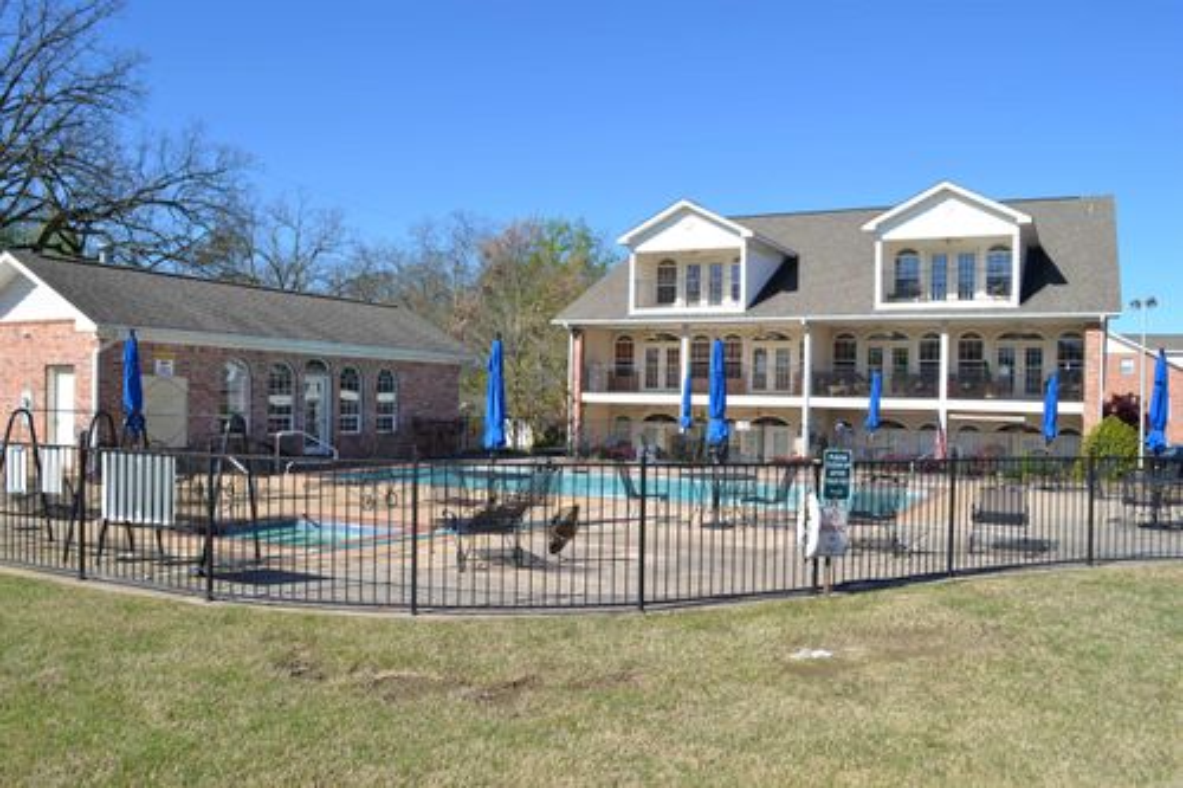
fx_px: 887
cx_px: 592
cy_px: 394
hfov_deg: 67.4
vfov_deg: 47.9
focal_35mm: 27
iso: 100
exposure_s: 1/250
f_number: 8
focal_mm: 18
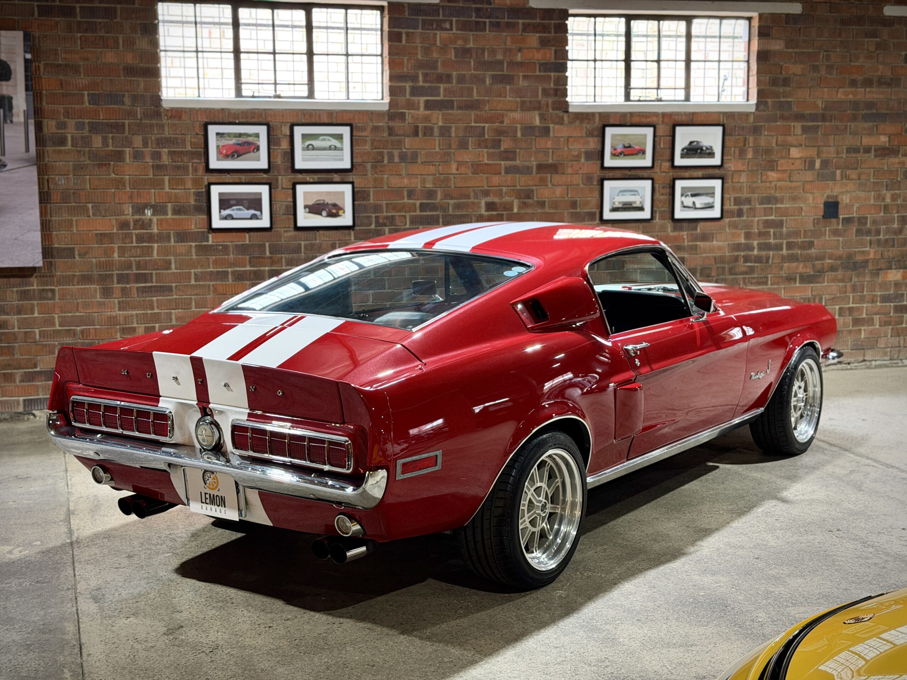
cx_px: 454
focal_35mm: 48
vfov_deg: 30.3
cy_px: 340
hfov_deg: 39.7
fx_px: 1258
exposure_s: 1/33
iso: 200
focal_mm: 6.76
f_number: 1.78
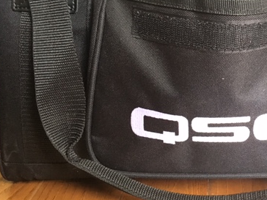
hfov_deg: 35.8
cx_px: 226
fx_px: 393
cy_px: 43
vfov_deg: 28.0
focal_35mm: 51
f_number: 2.2
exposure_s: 1/20
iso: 200
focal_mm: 4.15
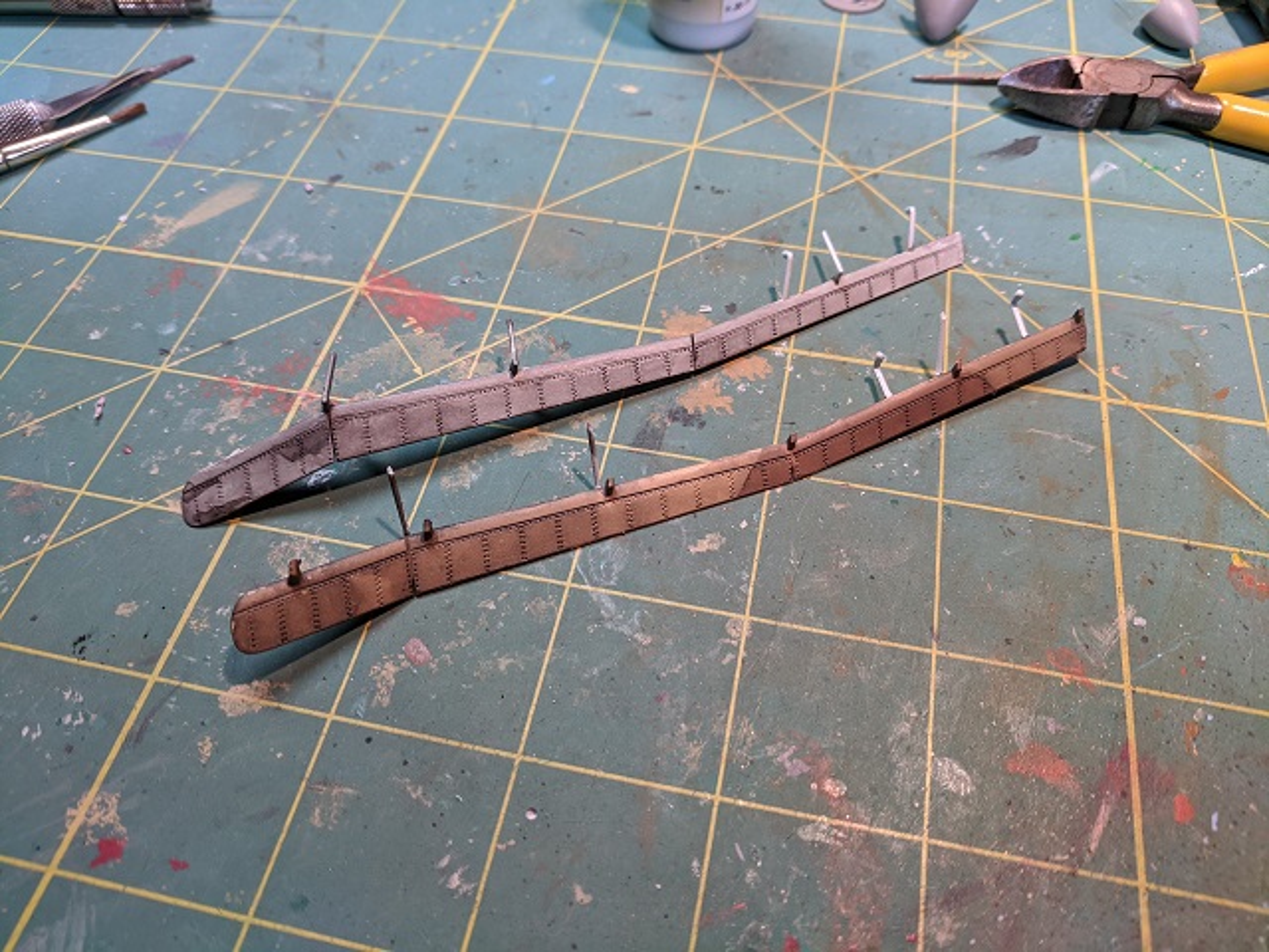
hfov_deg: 67.3
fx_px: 953
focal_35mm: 26
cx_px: 634
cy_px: 476
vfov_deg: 53.1
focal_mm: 4.67
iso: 98
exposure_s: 1/120
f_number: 2
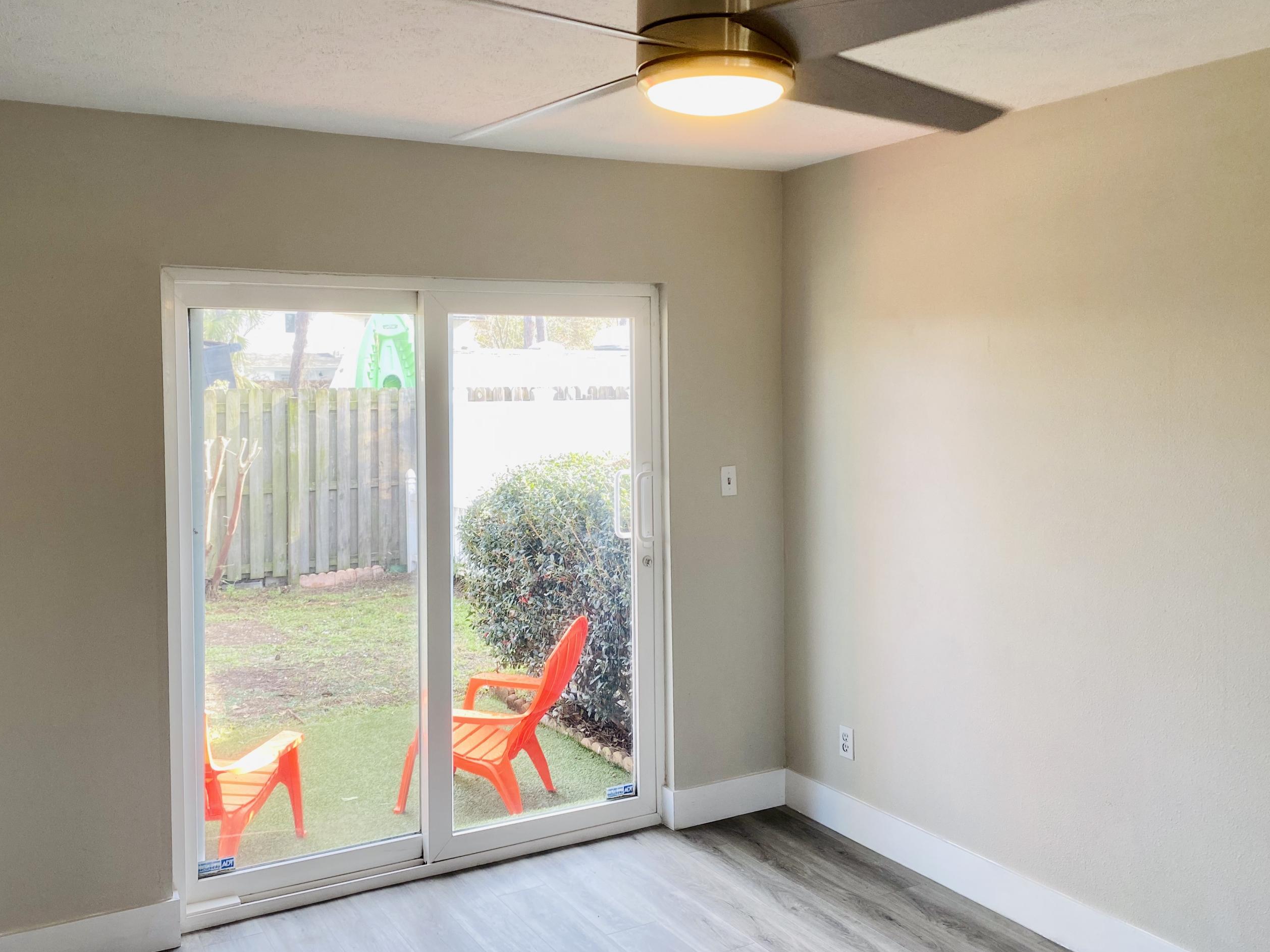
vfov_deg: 45.4
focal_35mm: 31
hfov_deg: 58.2
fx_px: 1137
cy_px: 429
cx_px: 559
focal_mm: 4.25
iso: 50
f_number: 1.8
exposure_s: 1/120
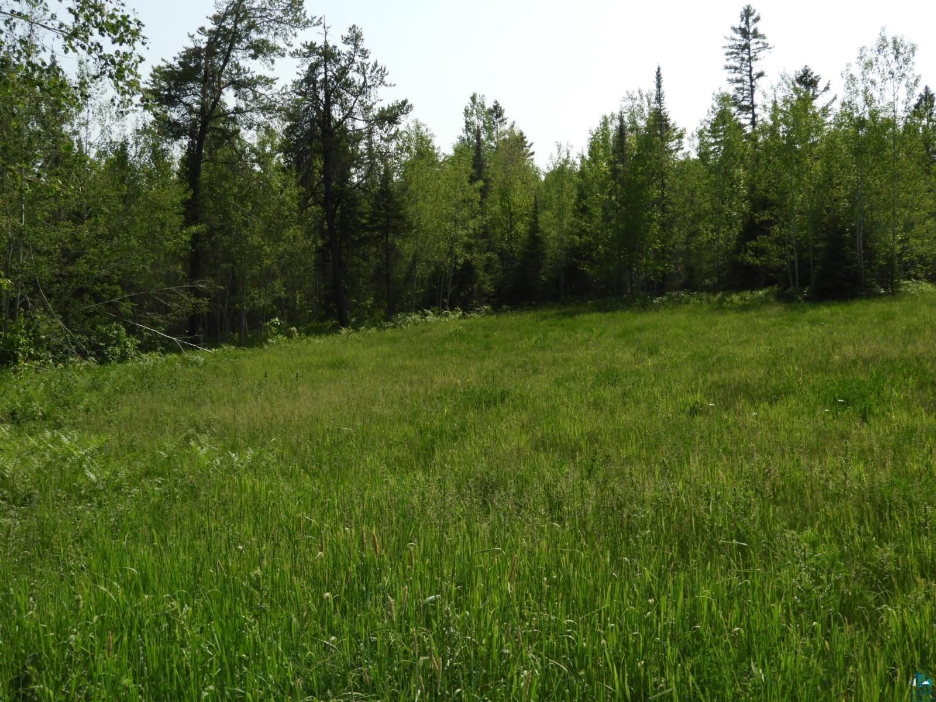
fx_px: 1082
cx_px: 468
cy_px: 351
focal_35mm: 40
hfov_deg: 46.8
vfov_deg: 36.0
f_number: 3.8
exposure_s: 1/1000
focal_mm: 7.2
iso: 100
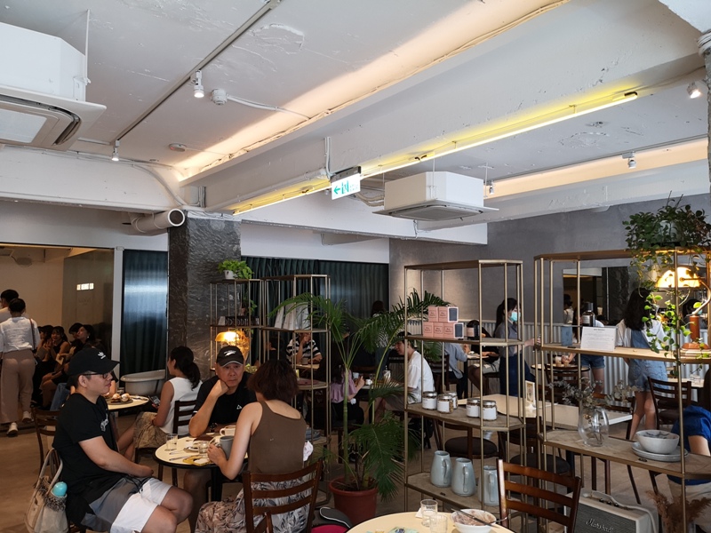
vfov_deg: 51.4
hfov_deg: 65.3
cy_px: 266
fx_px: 555
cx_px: 356
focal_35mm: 27
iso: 160
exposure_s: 1/60
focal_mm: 3.95
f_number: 1.8
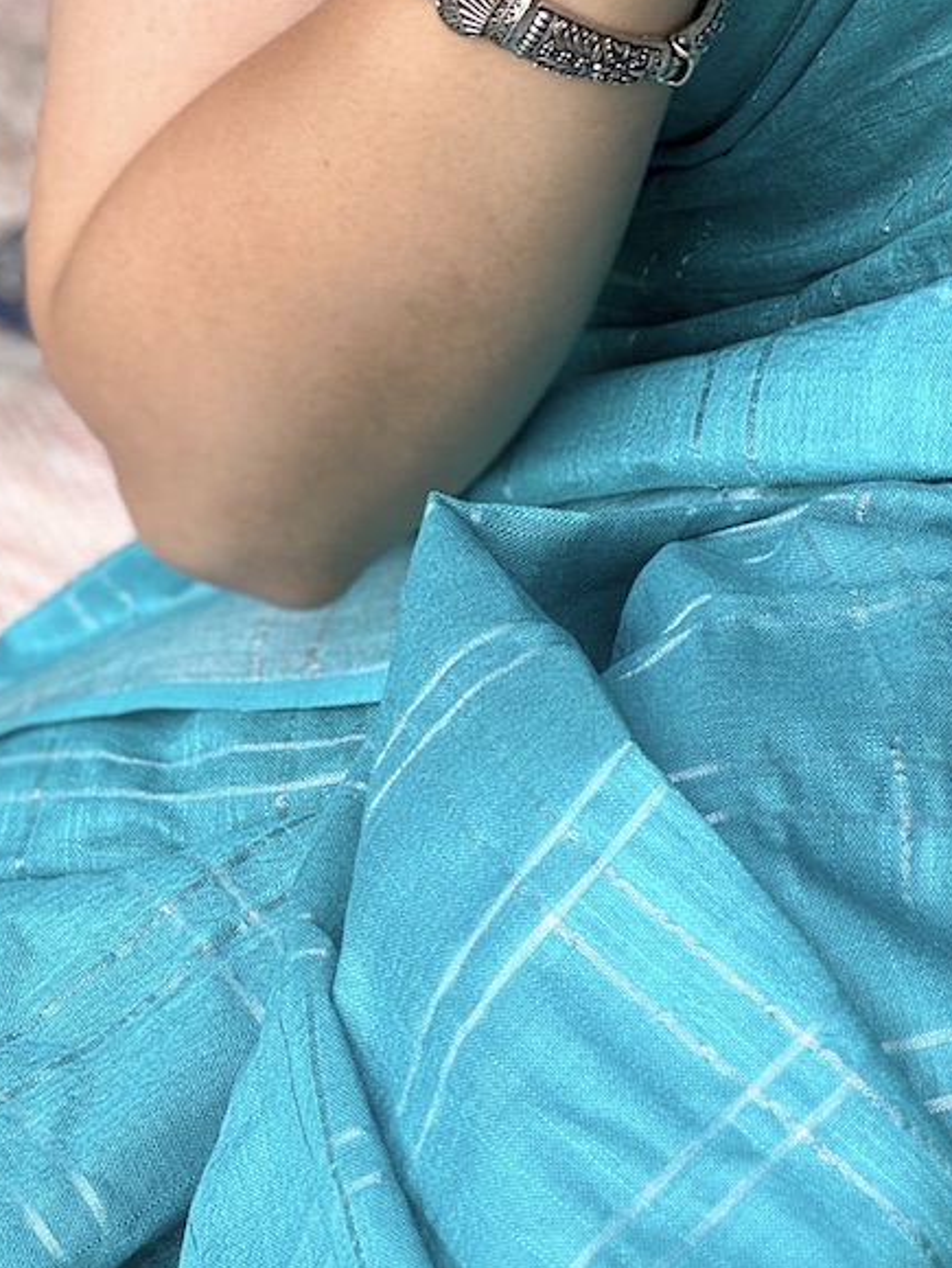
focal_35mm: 189
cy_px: 171
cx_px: 1030
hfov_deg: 7.8
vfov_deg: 10.4
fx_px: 6923
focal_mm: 9
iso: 25
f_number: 2.8
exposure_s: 1/119
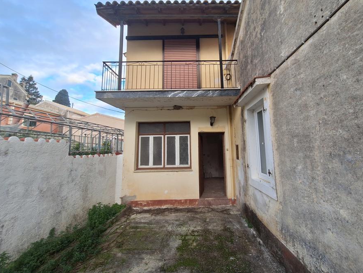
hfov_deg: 98.0
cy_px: 124
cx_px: 194
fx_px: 157
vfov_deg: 81.6
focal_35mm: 15
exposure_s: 1/421
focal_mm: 1.74
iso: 40
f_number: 2.2
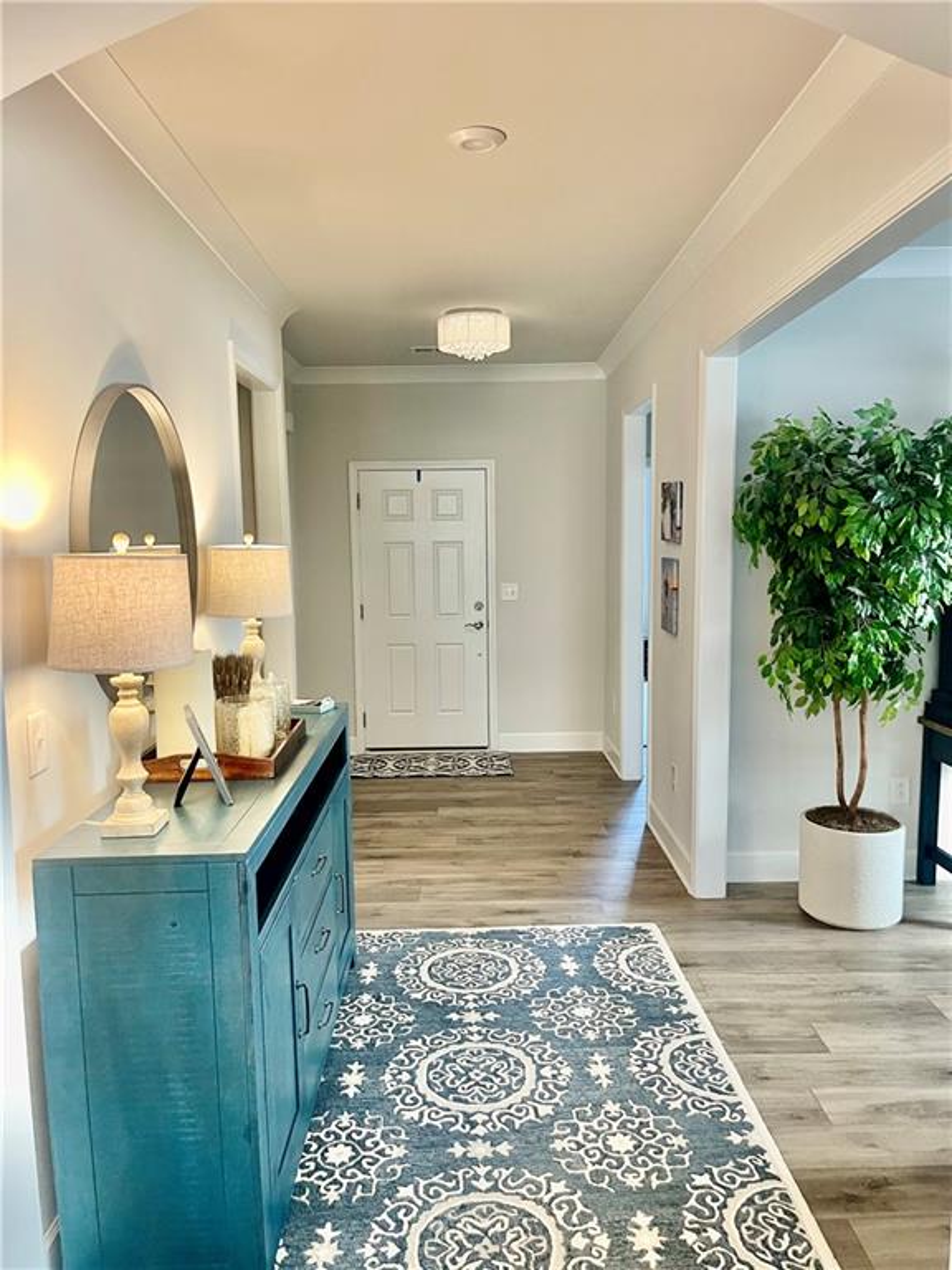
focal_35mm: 25
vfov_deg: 69.4
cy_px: 635
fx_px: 917
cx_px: 476
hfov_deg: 54.9
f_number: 1.6
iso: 200
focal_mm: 5.1
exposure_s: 1/60
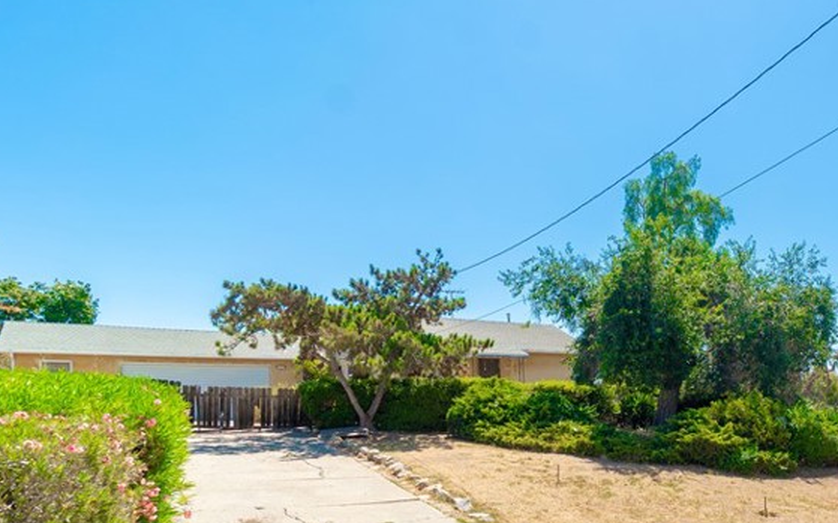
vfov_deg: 42.4
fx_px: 639
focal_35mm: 28
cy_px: 421
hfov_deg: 60.7
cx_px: 679
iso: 100
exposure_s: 1/250
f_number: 7.1
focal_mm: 10
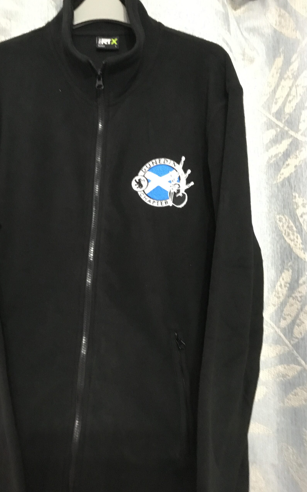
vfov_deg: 58.1
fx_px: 442
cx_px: 130
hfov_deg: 38.2
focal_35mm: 33
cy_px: 246
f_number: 2.4
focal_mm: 3.3
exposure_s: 1/17
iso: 500
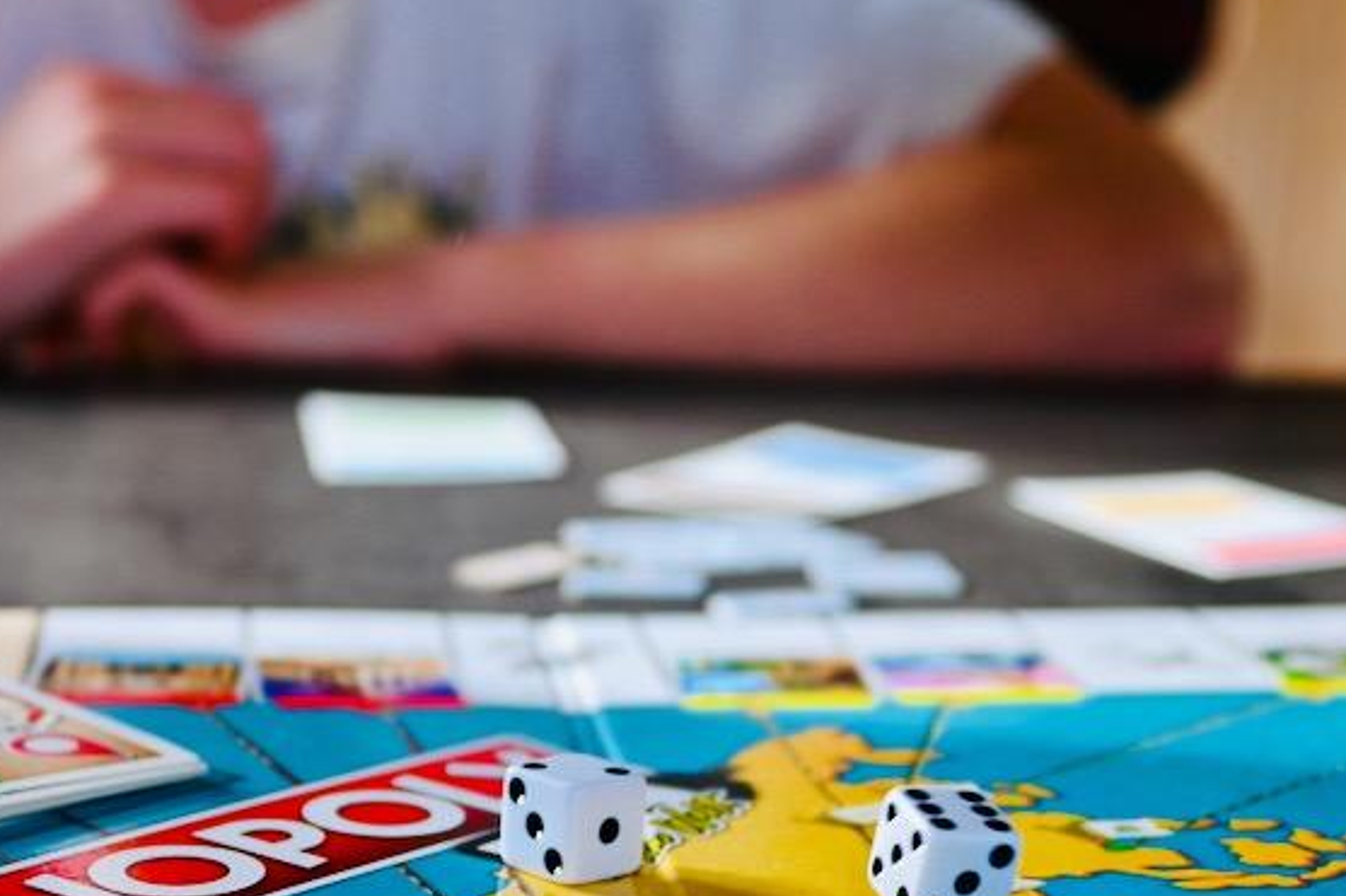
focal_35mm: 83
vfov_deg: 16.4
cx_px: 848
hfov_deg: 24.4
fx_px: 3102
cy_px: 654
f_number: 2.8
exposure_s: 1/200
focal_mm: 28
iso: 400
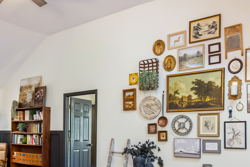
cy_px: 135
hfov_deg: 53.9
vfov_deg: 37.4
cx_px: 71
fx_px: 236
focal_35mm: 34
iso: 2200
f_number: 2.8
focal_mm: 11
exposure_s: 1/60
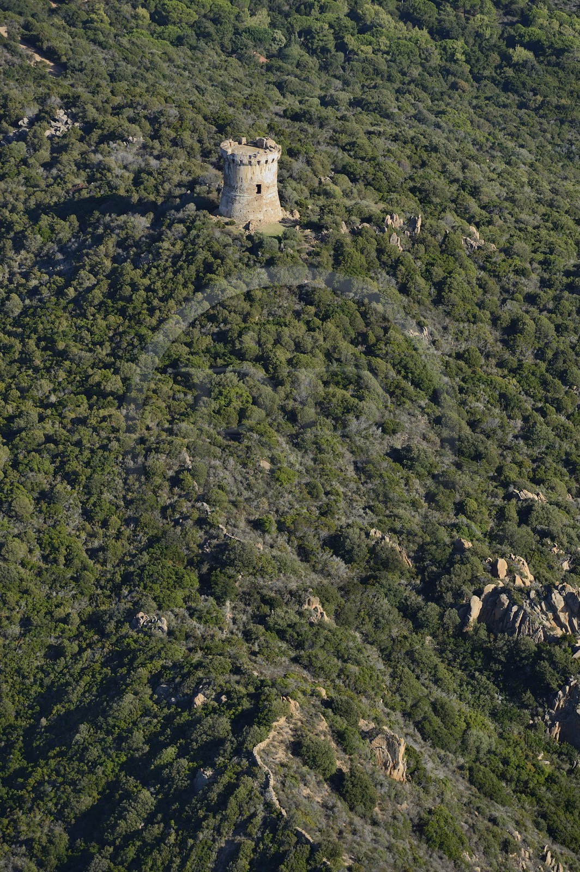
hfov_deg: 6.9
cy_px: 436
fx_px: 4841
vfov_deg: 10.3
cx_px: 290
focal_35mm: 200
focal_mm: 200
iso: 400
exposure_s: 1/800
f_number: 7.1
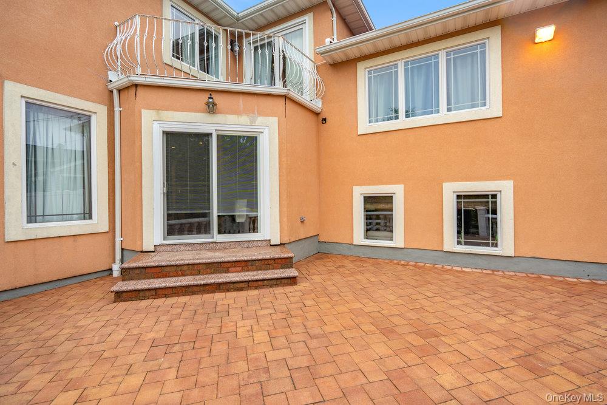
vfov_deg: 73.8
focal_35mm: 16
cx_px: 304
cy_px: 202
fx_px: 270
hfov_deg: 96.7
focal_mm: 16
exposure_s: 1/200
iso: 125
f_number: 4.5
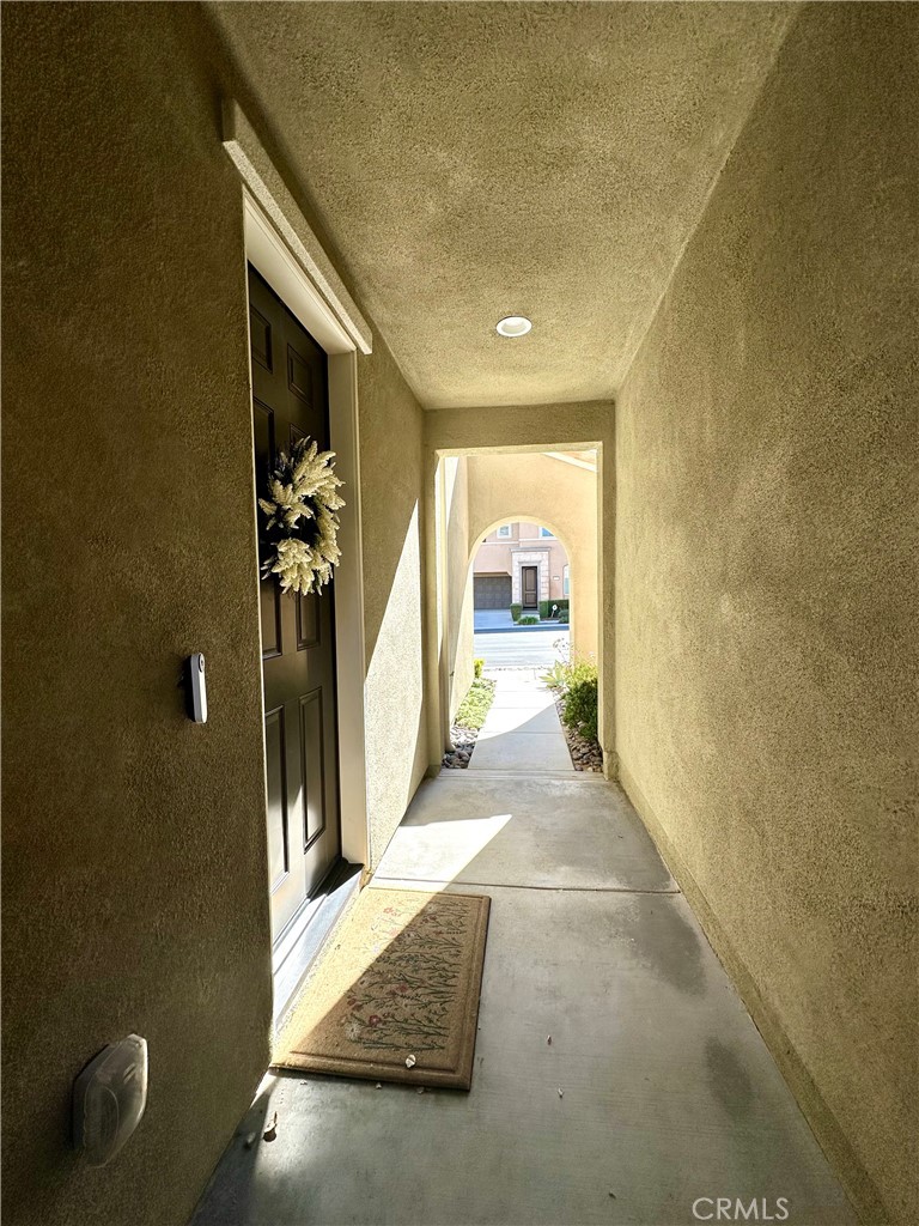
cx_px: 460
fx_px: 496
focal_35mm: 14
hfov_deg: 85.7
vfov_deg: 102.1
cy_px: 613
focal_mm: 2.22
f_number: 2.2
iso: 40
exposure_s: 1/415
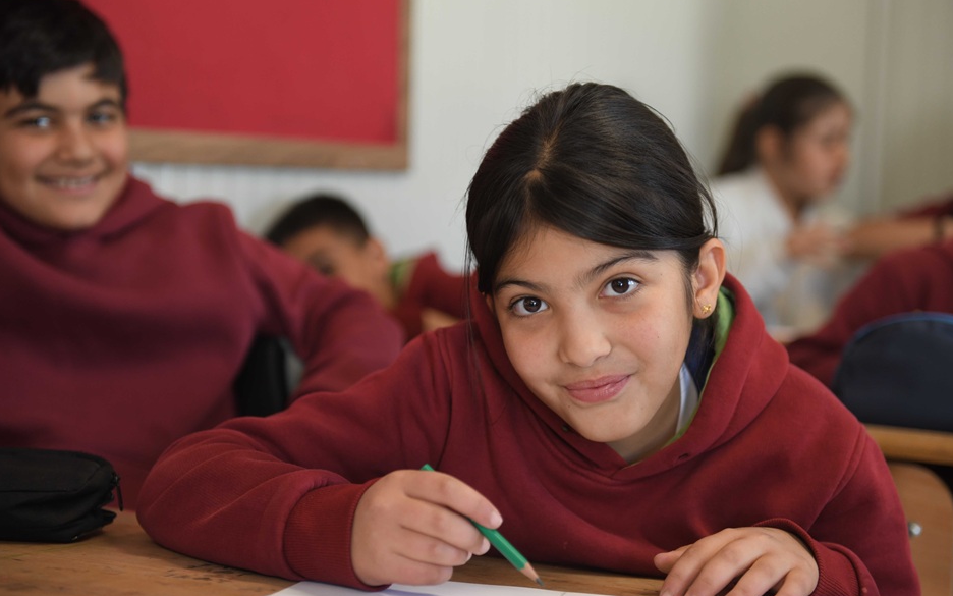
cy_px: 295
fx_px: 1558
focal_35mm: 60
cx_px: 480
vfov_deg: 21.6
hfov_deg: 34.0
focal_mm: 58
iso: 800
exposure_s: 1/200
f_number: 2.8
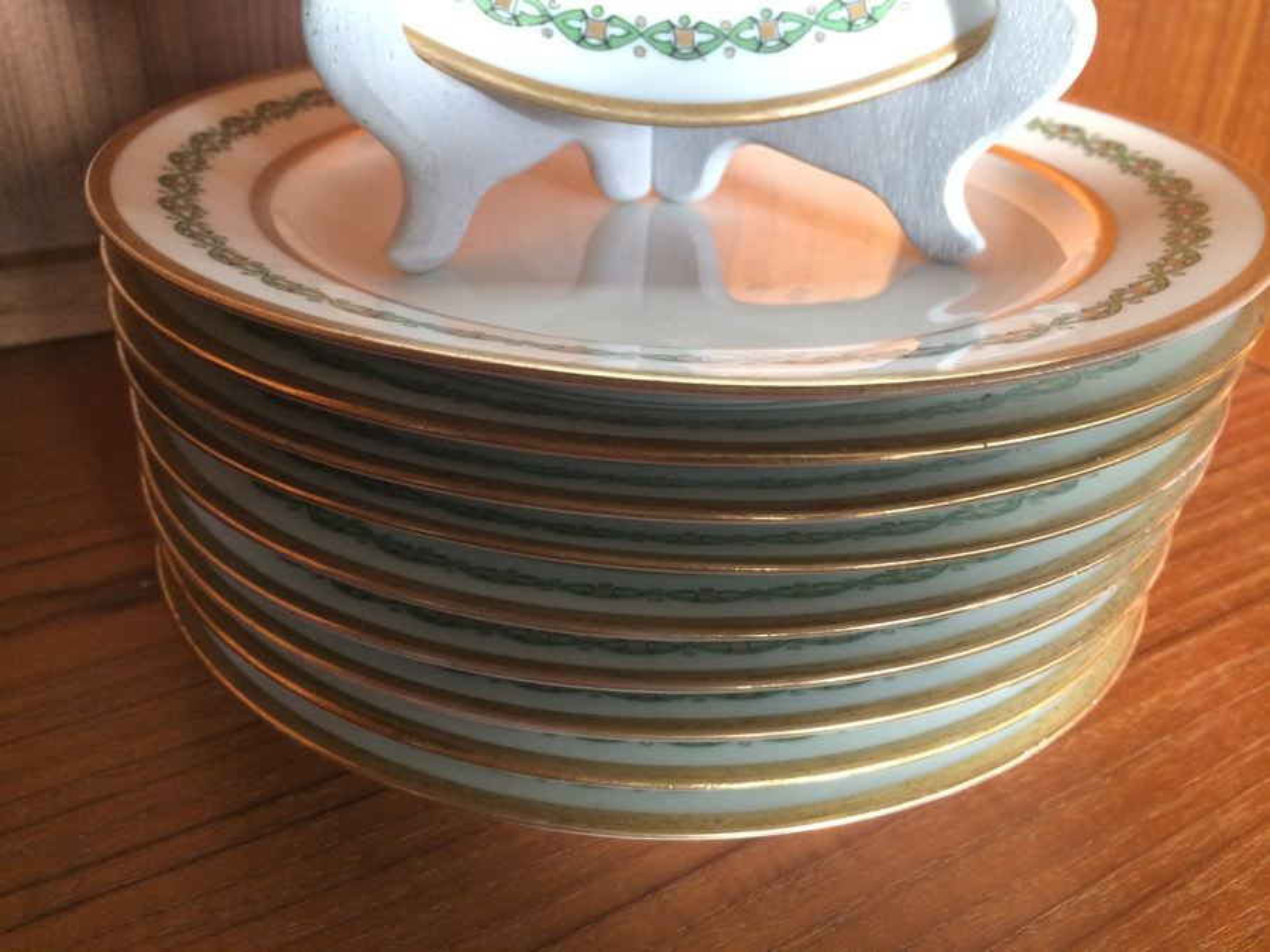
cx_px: 635
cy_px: 476
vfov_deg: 46.8
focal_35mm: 30
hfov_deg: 60.0
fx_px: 1101
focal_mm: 4.12
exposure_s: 1/30
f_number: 2.2
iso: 200
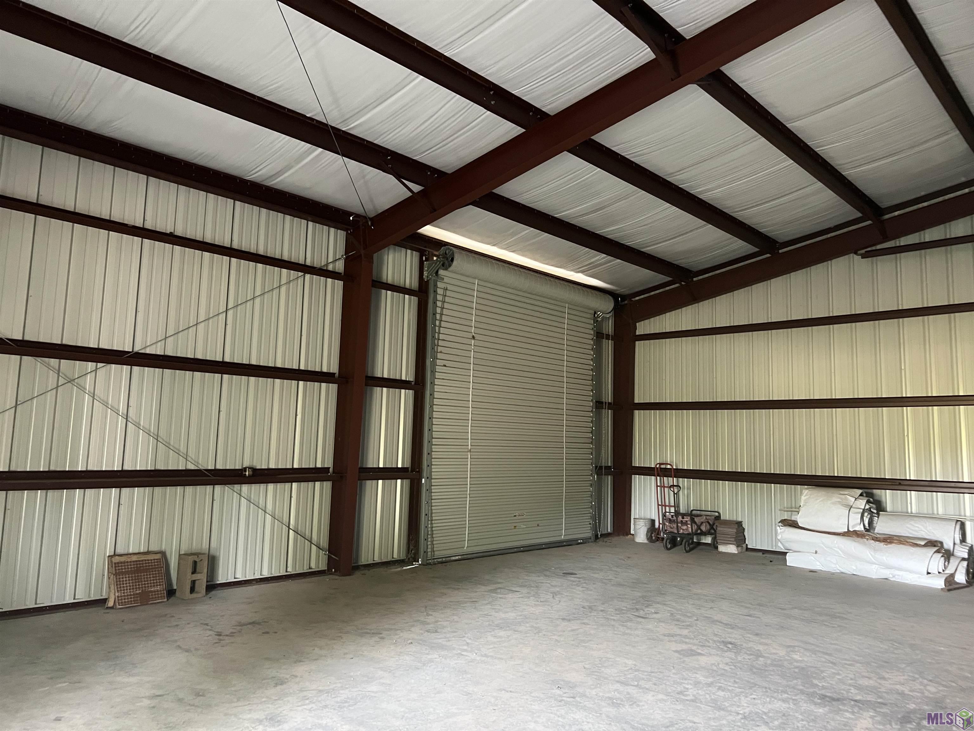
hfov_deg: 67.3
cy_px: 366
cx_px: 487
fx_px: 732
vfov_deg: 53.1
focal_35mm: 26
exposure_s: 1/49
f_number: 1.5
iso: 500
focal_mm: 5.7
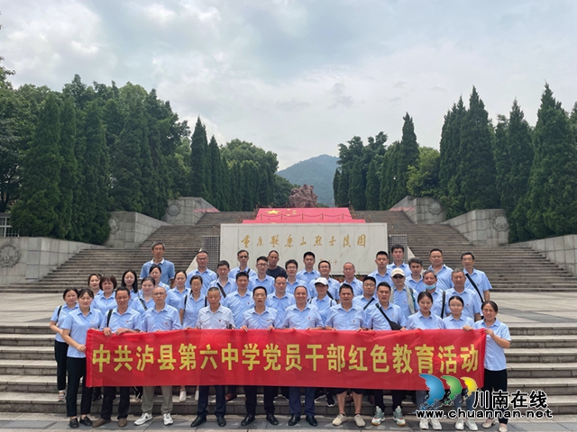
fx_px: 433
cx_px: 288
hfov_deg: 67.3
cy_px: 216
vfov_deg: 53.1
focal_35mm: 26
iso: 32
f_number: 1.6
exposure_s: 1/4292
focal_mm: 4.2
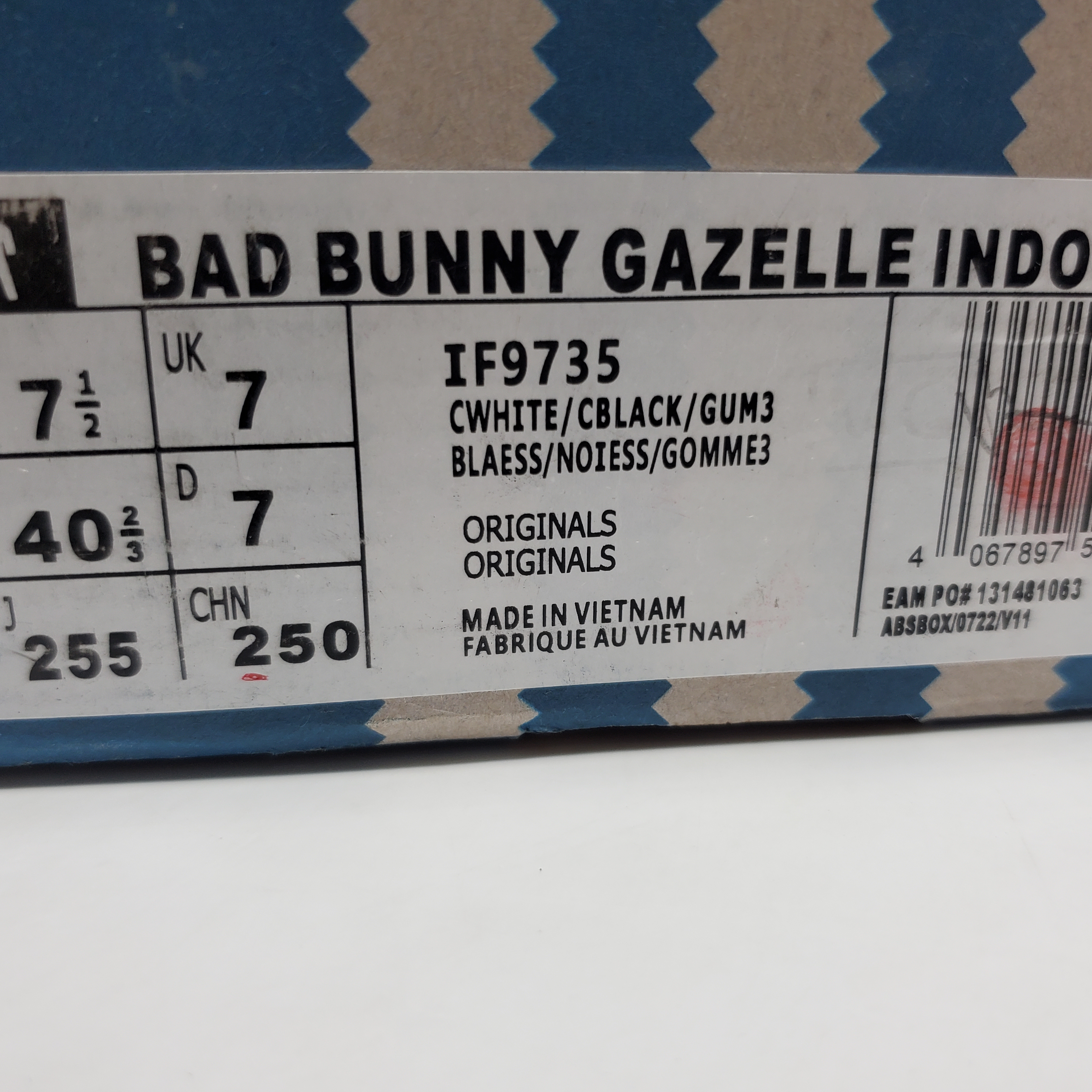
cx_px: 601
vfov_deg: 52.5
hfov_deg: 52.4
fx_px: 1106
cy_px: 540
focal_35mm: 31
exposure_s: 1/263
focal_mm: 4.3
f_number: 1.5
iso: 50
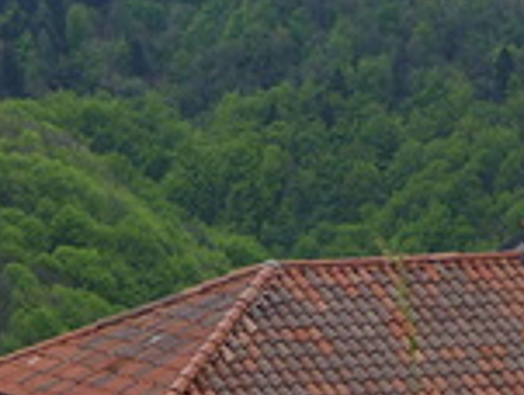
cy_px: 398
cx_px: 269
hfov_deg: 11.7
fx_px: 2564
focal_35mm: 169
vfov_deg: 8.8
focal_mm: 7.3
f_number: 2.8
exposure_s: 1/640
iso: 80
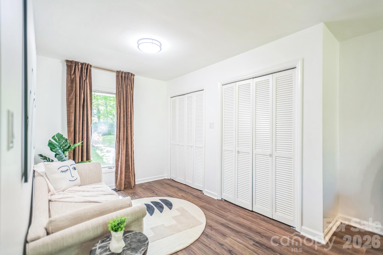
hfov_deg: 93.3
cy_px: 128
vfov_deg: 70.4
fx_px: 181
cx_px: 192
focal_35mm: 17
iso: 500
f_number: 2.8
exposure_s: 1/30
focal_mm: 17
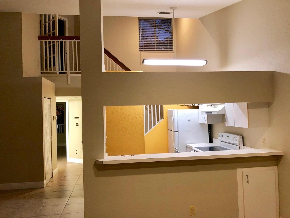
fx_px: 235
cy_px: 109
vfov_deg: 49.8
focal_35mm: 28
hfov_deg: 63.4
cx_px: 145
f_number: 1.8
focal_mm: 3.99
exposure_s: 1/15
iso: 80
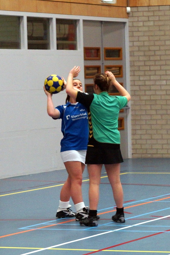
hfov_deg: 18.2
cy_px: 128
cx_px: 85
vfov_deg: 27.0
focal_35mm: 75
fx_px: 531
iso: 1000
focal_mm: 50
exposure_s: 1/200
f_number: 2.8
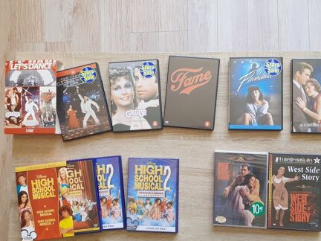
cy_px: 123
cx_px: 173
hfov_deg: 59.9
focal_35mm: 30
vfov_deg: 46.8
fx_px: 278
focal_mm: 3.6
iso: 80
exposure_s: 1/50
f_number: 1.9
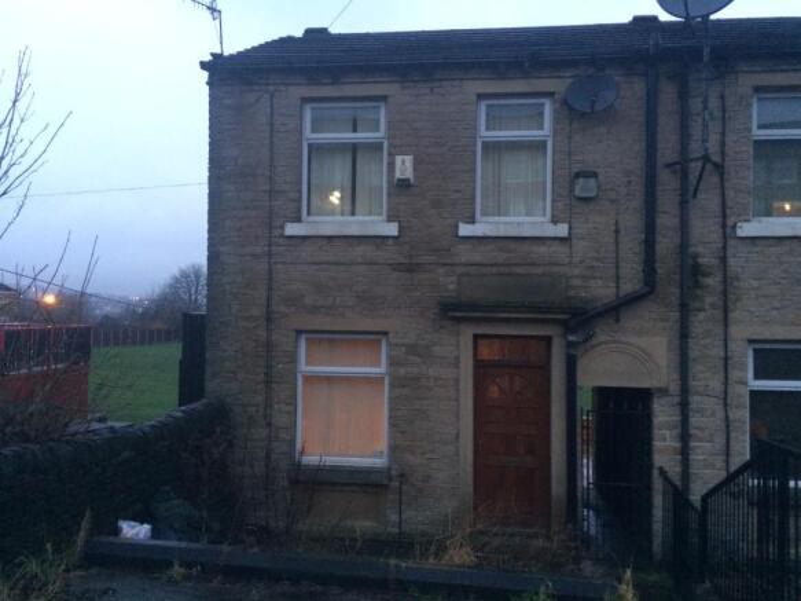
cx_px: 400
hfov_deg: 61.7
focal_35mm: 29
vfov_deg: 48.2
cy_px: 300
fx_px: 671
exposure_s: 1/17
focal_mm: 4.15
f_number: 2.2
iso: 250
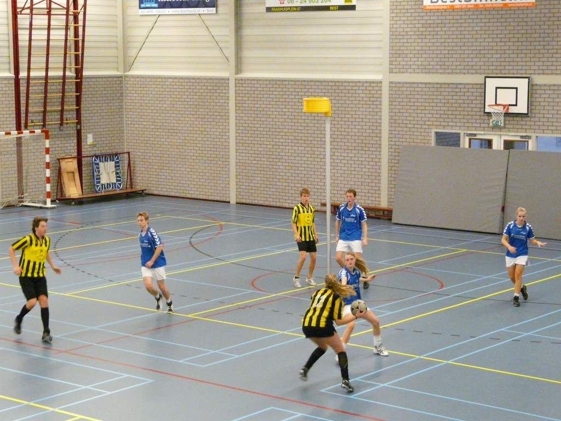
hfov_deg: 24.1
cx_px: 280
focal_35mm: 81
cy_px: 210
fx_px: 1313
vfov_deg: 18.2
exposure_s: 1/60
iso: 1000
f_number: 3.2
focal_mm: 13.3
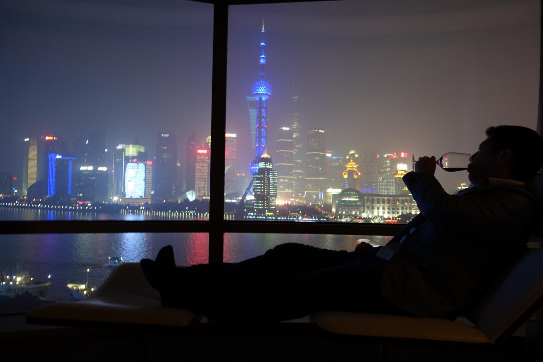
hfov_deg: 73.7
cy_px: 181
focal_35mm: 24
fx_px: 362
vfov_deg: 53.1
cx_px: 272
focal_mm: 8.8
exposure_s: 1/2
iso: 200
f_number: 1.8
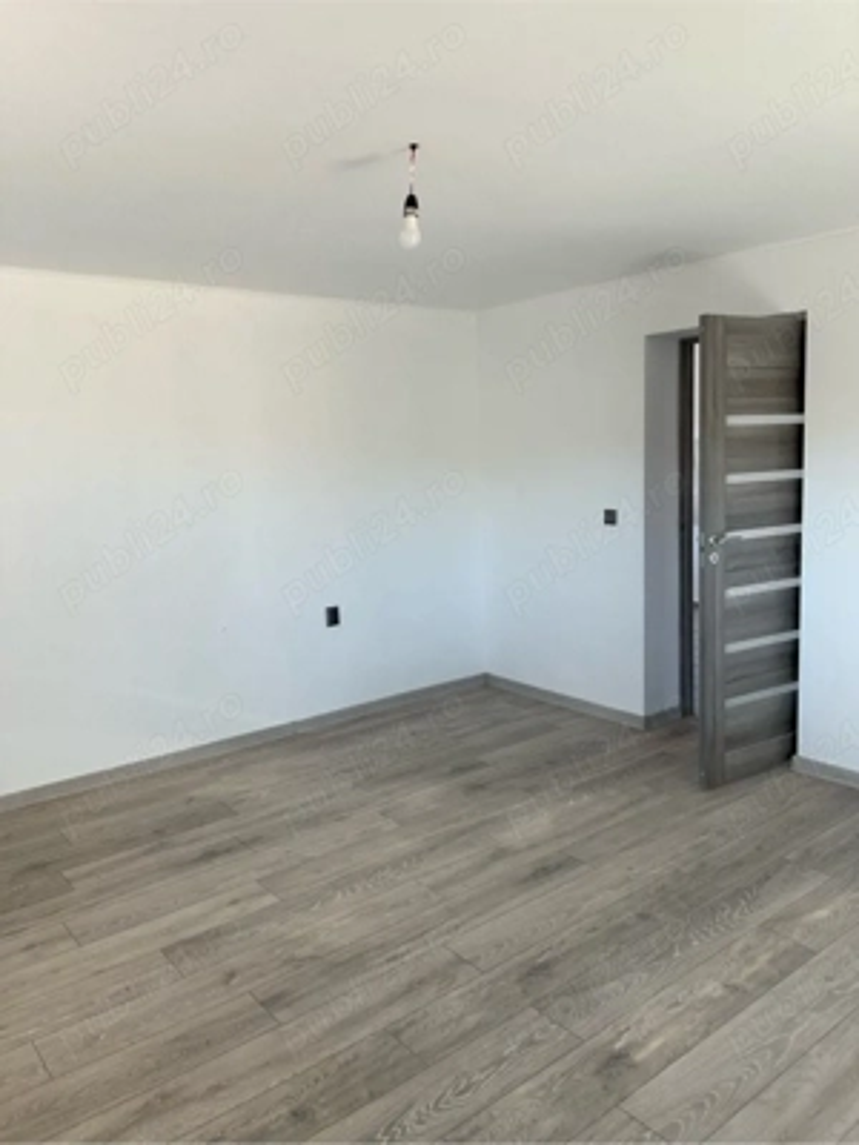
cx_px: 430
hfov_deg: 53.1
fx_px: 860
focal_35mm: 26
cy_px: 572
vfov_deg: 67.3
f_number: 1.5
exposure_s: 1/121
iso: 32
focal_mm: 5.7
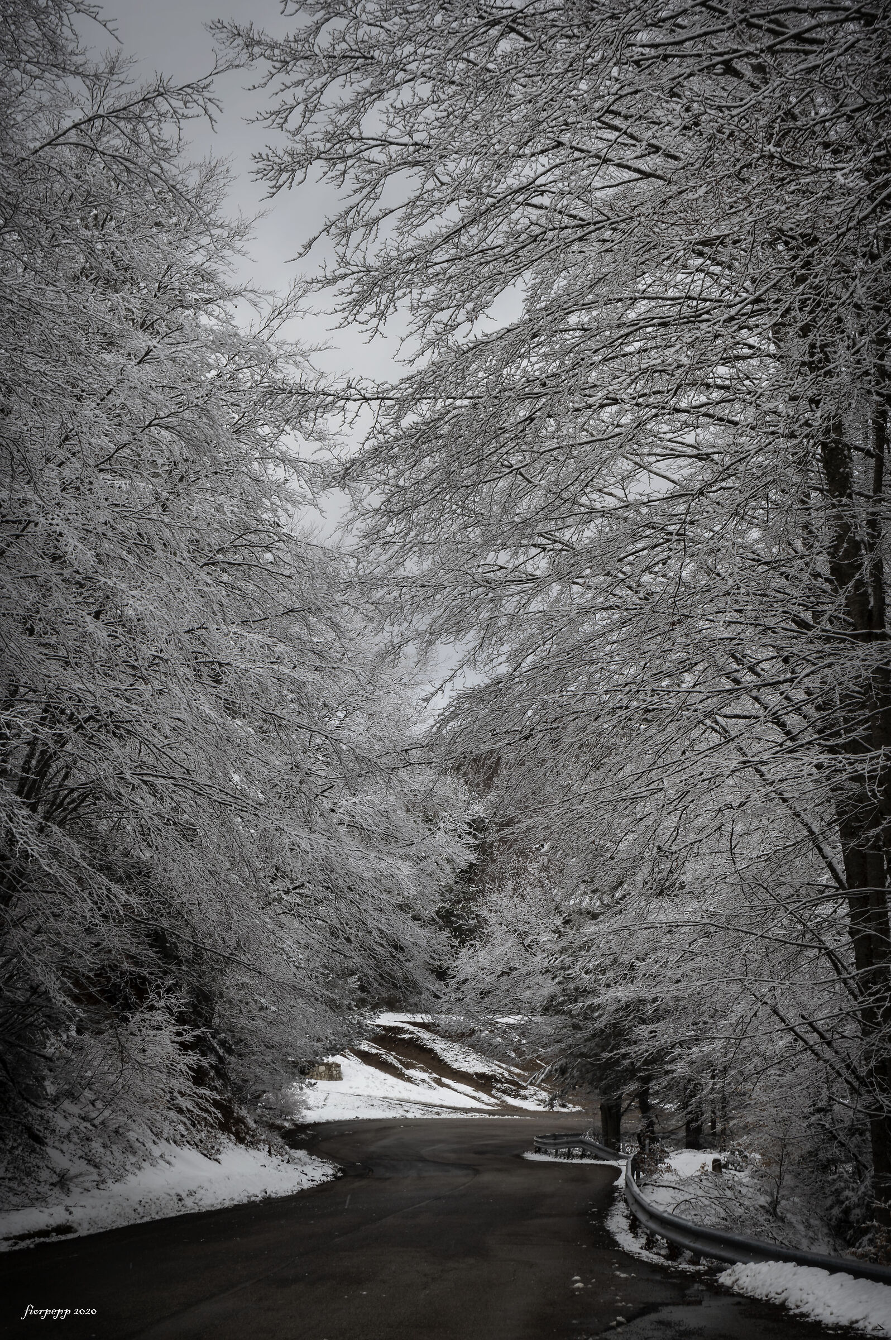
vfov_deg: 29.9
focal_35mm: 68
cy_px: 670
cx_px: 446
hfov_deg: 20.1
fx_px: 2510
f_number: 13
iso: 100
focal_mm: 45
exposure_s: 1/80
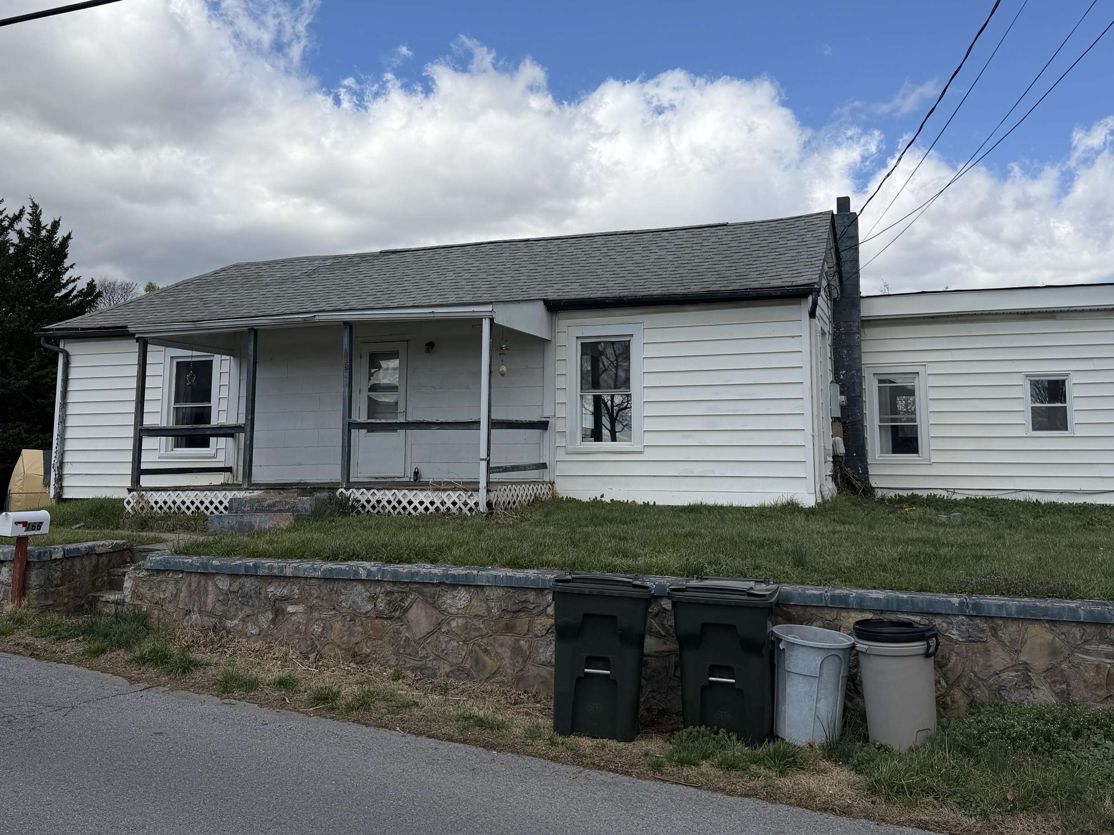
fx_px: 965
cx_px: 561
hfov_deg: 60.0
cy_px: 346
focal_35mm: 30
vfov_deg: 46.6
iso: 80
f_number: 1.78
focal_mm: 6.76
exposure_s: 1/5714
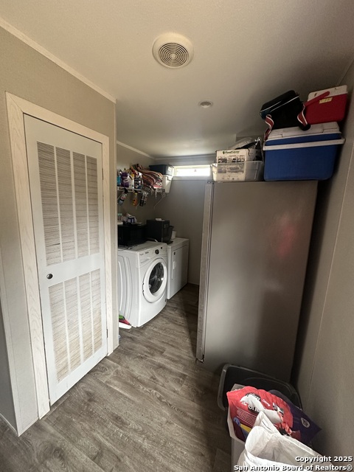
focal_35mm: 14
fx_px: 191
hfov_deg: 85.7
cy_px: 236
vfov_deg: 102.1
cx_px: 177
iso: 320
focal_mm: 2.22
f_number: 2.2
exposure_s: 1/98
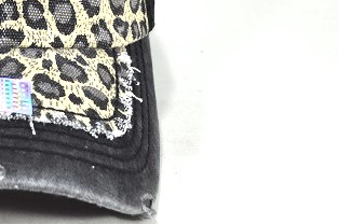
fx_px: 694
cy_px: 3
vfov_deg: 18.0
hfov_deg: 25.9
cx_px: -5
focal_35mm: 74
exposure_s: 1/200
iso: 200
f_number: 7.1
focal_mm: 24
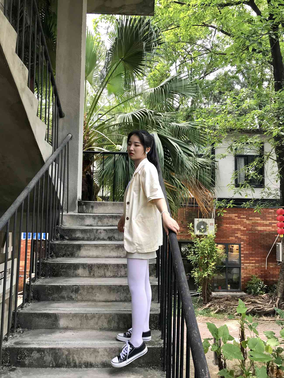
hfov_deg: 49.8
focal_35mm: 28
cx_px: 142
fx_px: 306
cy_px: 189
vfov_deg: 63.4
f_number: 1.8
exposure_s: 1/115
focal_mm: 3.99
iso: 20
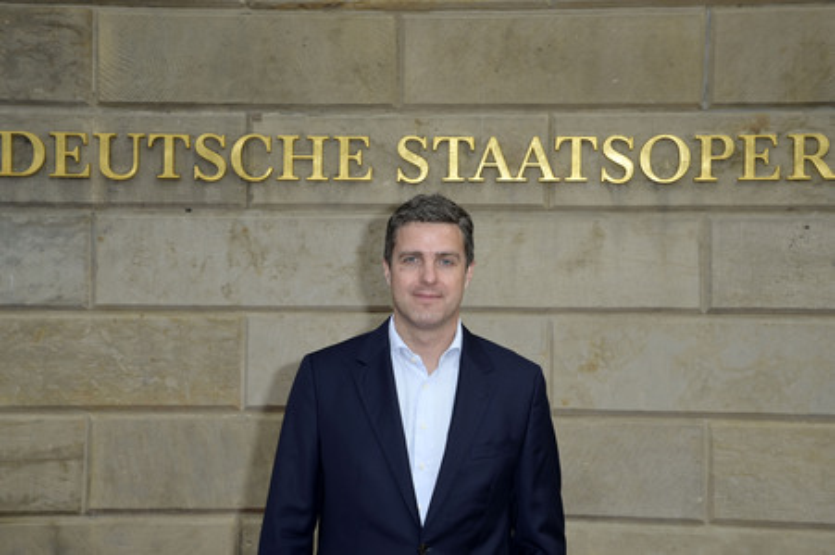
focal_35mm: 70
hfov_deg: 28.9
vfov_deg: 19.4
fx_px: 1622
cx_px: 418
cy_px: 278
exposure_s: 1/250
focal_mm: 70
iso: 400
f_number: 11
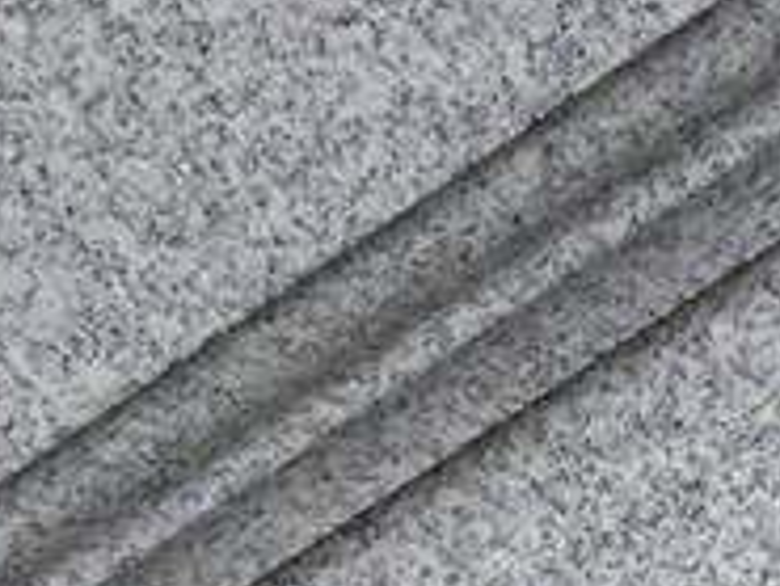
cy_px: 1258
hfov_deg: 11.6
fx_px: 3405
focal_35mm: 151
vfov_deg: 9.1
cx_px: 1636
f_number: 2.4
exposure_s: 1/399
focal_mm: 3.3
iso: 25
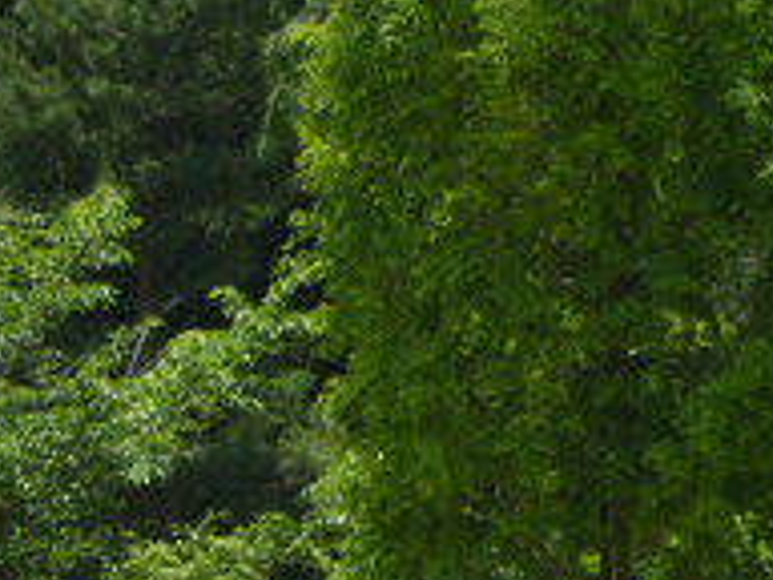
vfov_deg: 7.2
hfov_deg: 9.5
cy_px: 737
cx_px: -346
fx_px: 4533
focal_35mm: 203
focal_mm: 10.8
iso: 80
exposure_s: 1/320
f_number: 4.6
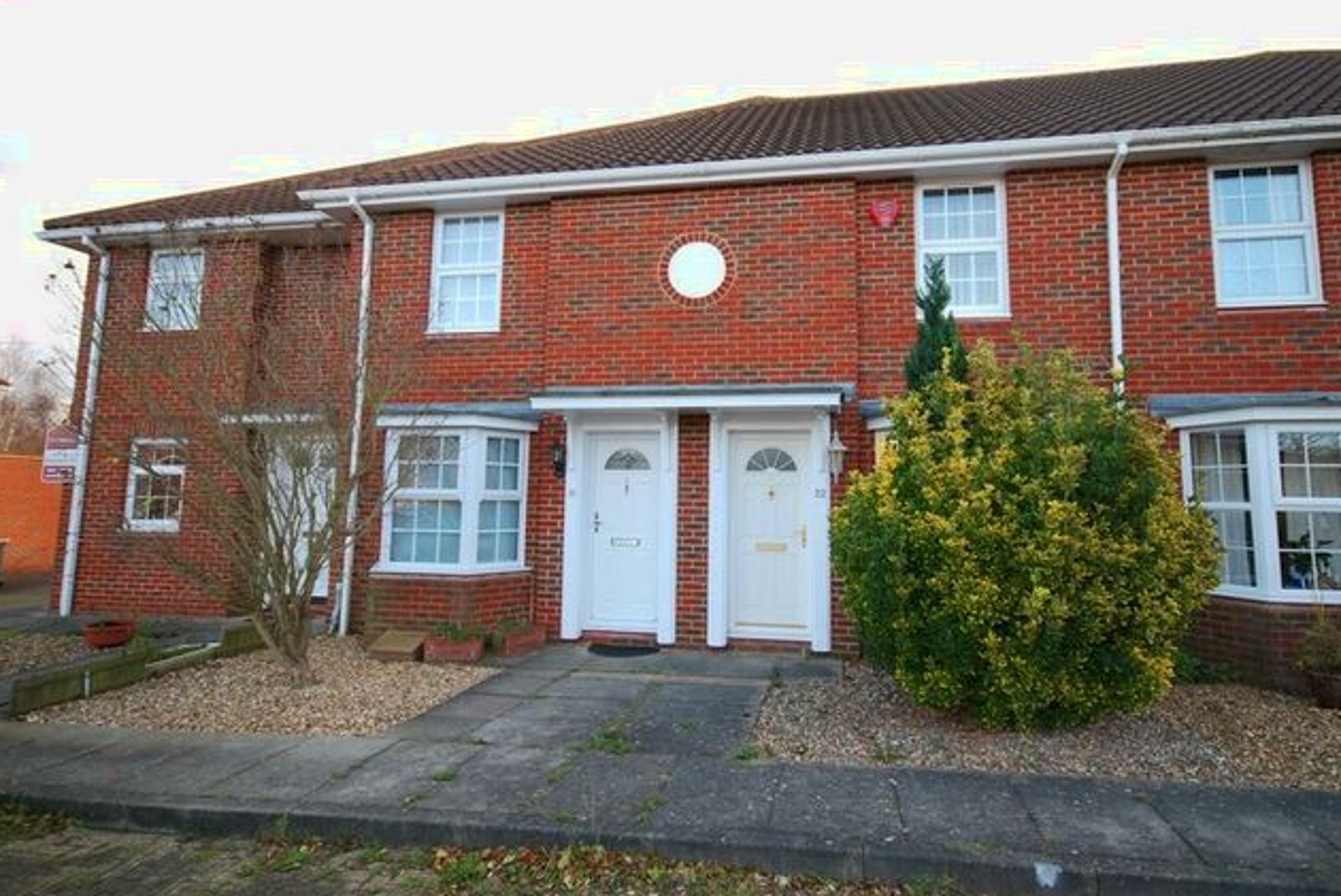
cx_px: 702
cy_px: 404
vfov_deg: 61.9
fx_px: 745
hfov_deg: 83.9
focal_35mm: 20
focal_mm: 12
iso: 200
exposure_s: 1/100
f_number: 5
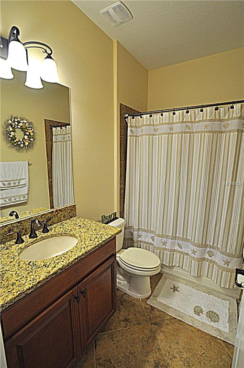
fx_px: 168
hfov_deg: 71.9
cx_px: 122
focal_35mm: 16
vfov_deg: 95.1
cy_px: 184
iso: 640
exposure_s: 1/60
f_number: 4.5
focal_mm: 11
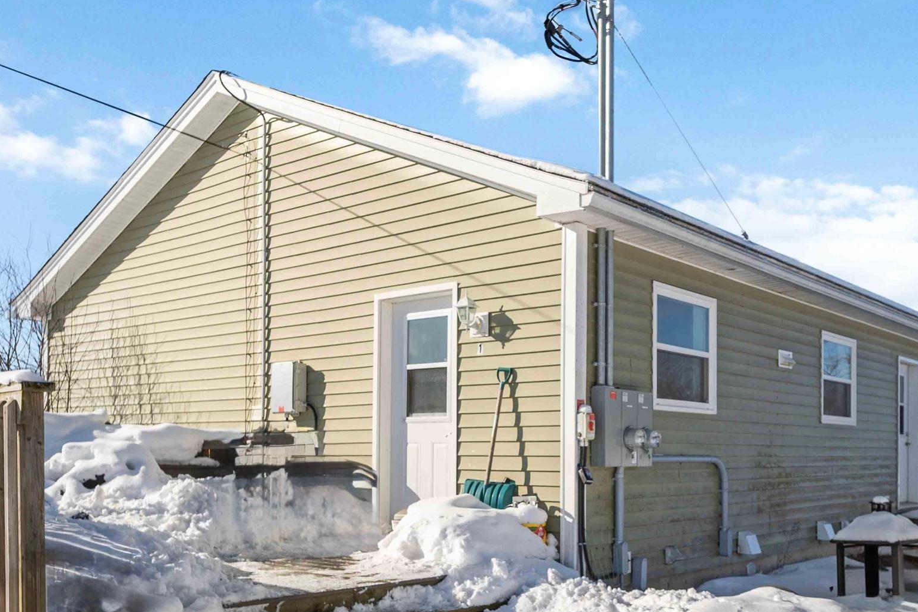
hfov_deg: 52.7
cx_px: 563
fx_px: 918
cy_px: 444
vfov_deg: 36.2
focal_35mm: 36
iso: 100
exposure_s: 1/1600
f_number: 4
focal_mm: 12
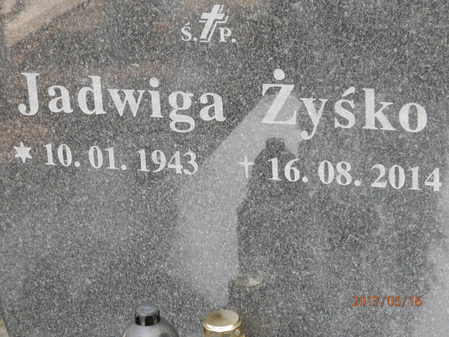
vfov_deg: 14.0
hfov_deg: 18.5
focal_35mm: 106
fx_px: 1375
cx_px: 224
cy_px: 168
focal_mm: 19
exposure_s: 1/80
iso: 200
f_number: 4.5
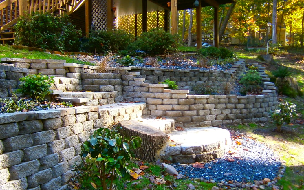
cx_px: 164
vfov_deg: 36.1
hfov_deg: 55.3
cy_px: 116
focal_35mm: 35
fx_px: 290
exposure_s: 1/80
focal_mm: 4.7
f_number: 2.8
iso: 80
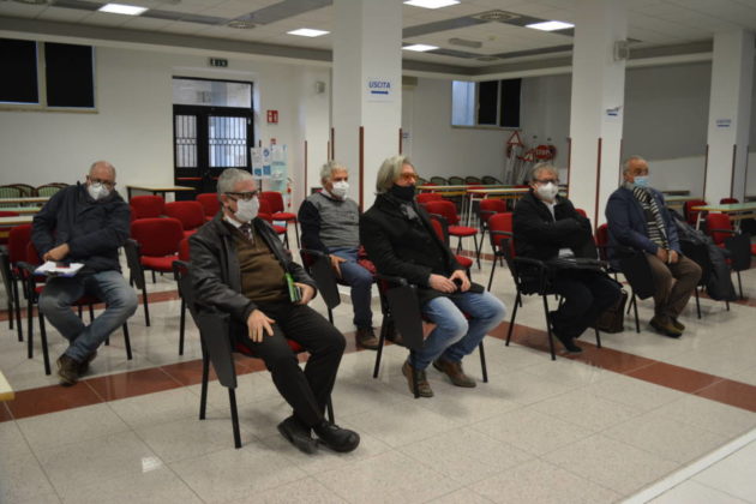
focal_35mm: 33
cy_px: 252
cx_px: 378
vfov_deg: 40.0
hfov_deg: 57.2
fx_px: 693
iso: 800
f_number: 3.8
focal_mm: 22
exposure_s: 1/40
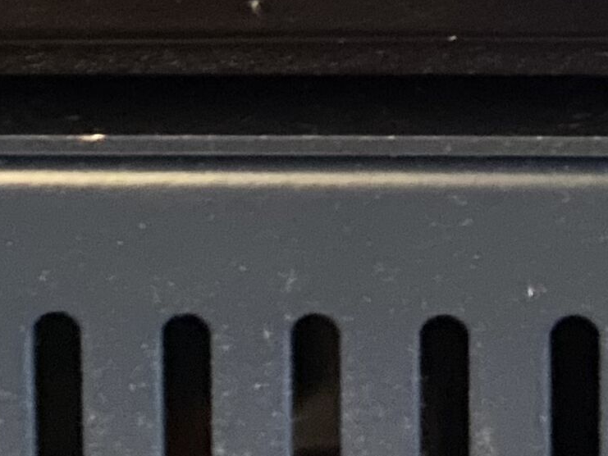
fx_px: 2389
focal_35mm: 136
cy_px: -450
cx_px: 609
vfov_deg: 10.1
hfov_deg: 14.3
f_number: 1.8
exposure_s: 1/14
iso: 1000
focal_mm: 4.25
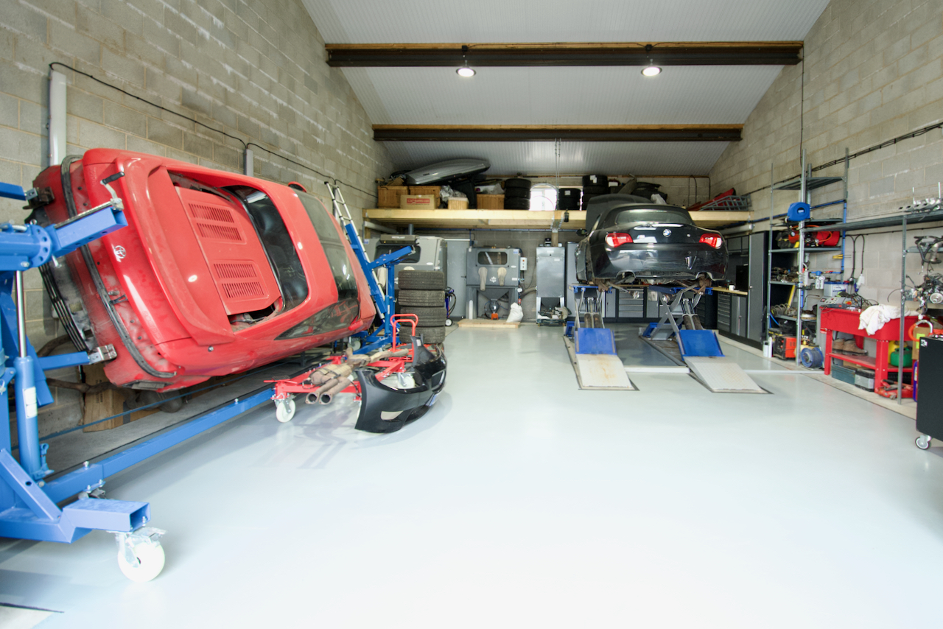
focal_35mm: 15
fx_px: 393
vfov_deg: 77.4
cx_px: 472
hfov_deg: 100.4
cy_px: 314
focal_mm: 10
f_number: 5
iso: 1250
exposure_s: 1/160
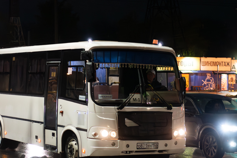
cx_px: 82
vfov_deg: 13.8
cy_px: 90
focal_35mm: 99
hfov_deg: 20.6
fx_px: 652
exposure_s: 1/250
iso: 1600
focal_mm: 50
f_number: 2.5
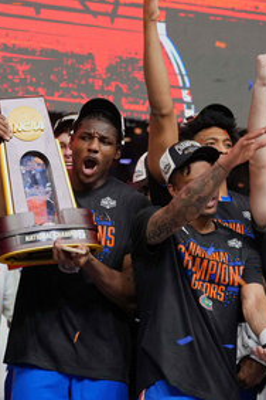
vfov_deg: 10.3
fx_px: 2216
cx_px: 58
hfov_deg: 6.9
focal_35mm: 200
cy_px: 177
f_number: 2.8
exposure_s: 1/1250
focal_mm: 110
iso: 2500
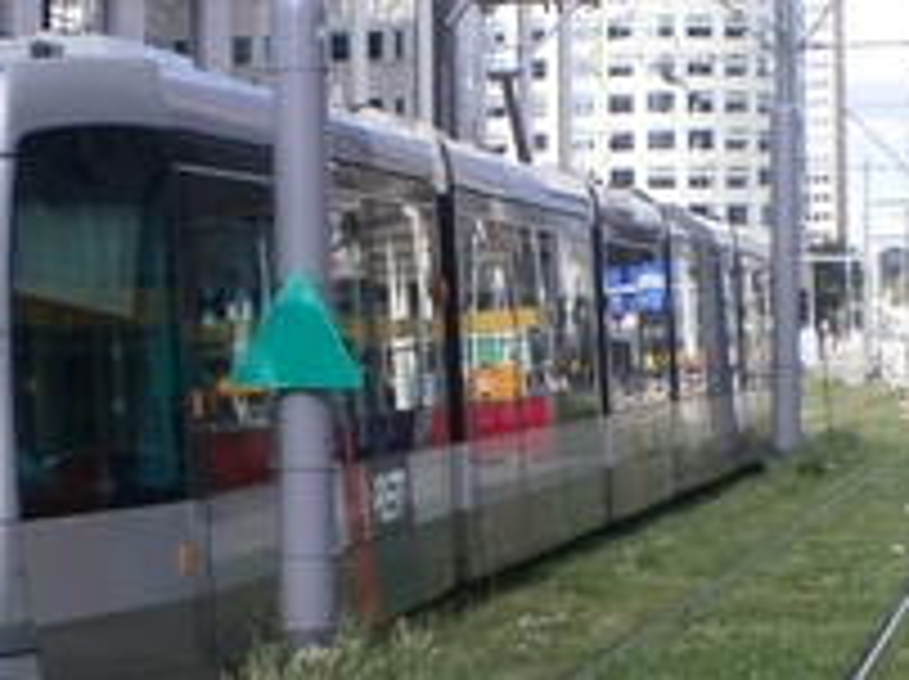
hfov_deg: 18.3
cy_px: 437
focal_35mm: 107
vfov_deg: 13.8
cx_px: 270
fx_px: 2806
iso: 100
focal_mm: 6.3
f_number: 4.6
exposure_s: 1/400
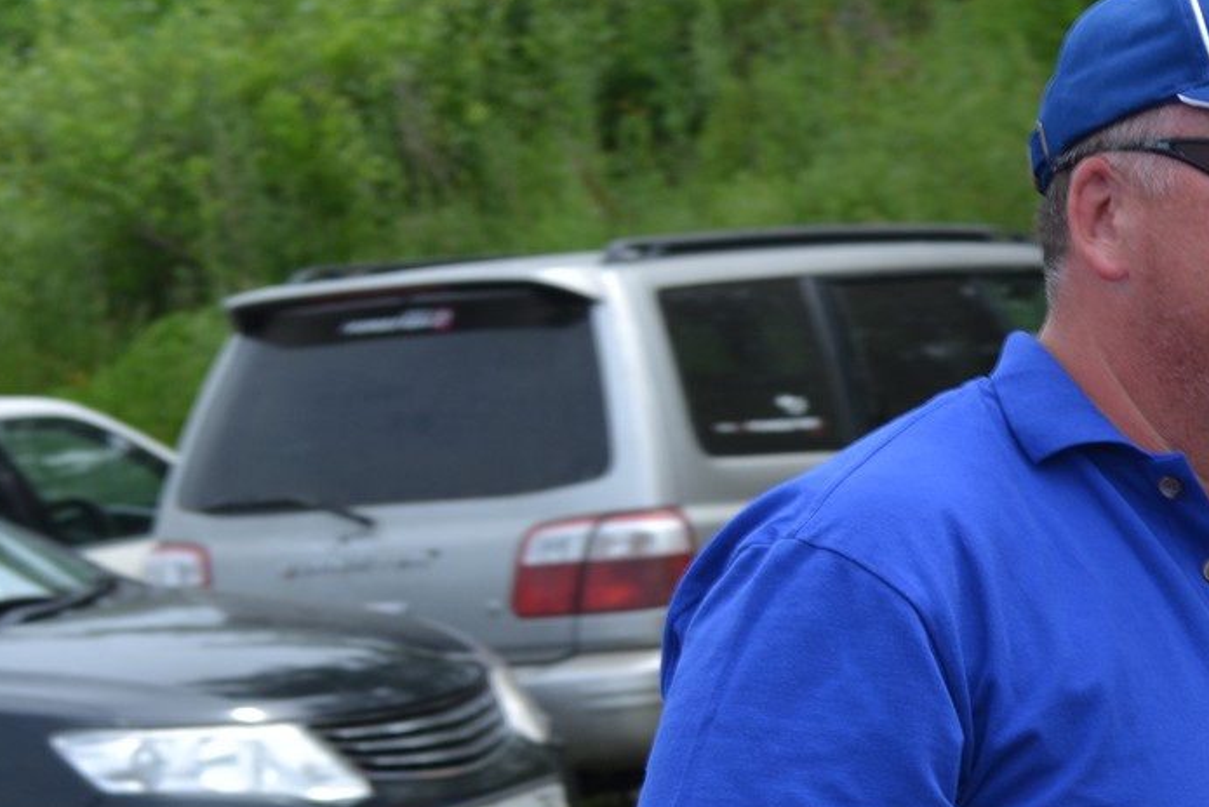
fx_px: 6456
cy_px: 513
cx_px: 1286
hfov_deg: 10.6
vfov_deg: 7.2
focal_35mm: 192
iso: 100
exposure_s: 1/200
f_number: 7.1
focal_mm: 55
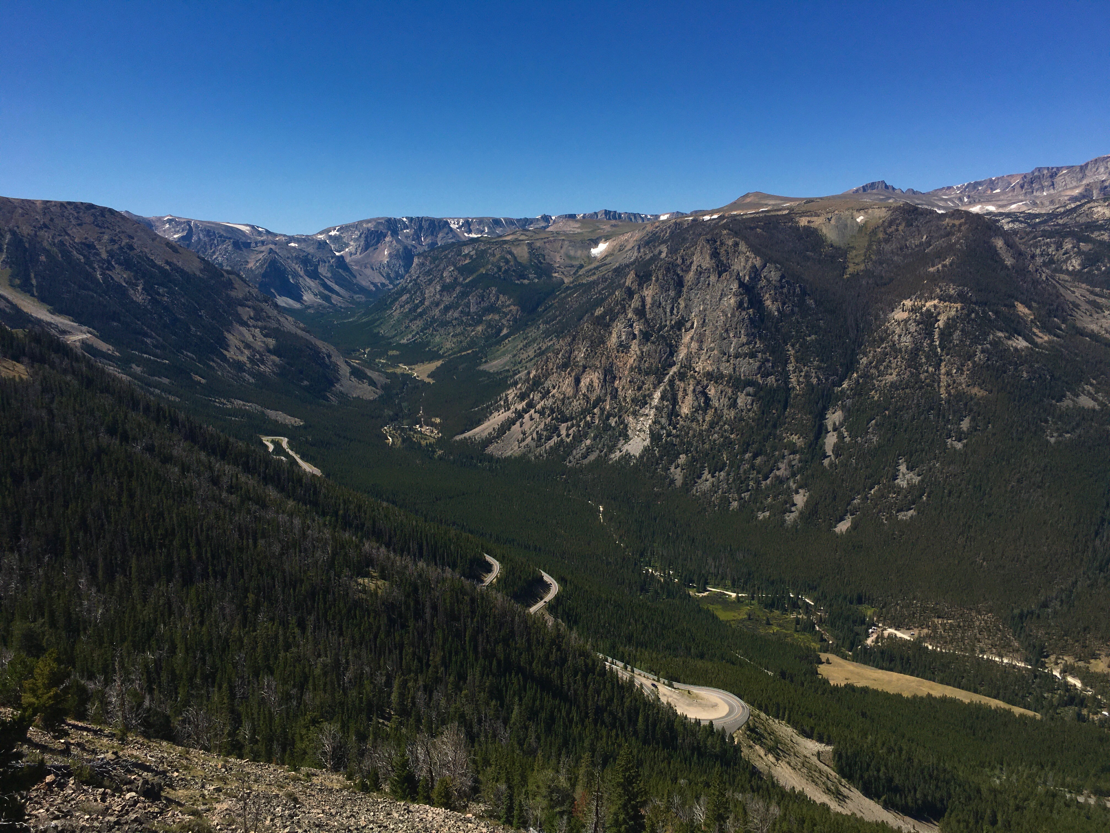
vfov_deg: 48.2
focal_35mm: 29
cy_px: 416
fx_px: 930
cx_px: 555
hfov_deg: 61.7
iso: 25
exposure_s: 1/2849
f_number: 2.2
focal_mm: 4.15
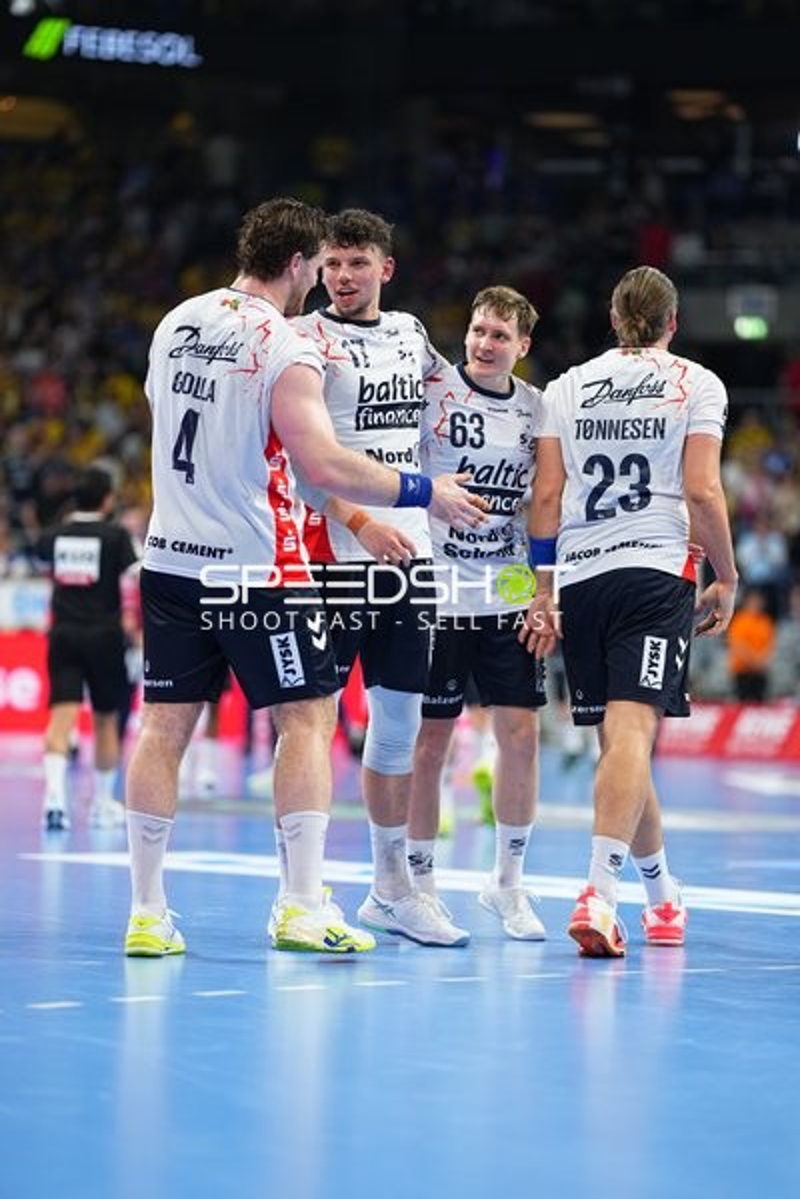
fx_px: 4500
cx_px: 400
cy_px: 600
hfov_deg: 10.2
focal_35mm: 135
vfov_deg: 15.2
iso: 1000
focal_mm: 135
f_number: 1.8
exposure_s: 1/1600
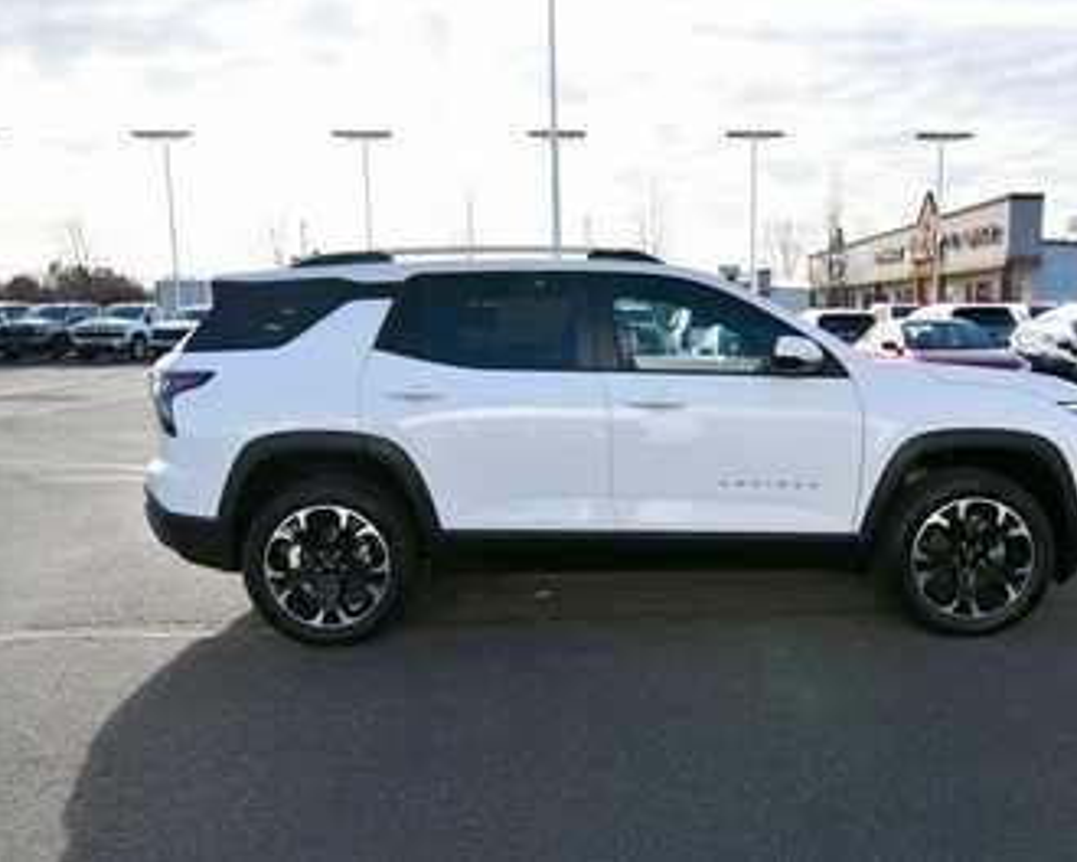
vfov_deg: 56.8
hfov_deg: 67.5
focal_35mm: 25
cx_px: 640
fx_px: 797
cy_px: 429
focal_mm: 15
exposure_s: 1/250
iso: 125
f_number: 8
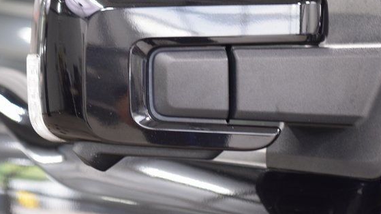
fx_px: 1273
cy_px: 77
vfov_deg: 9.6
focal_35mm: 126
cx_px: 190
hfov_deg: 17.0
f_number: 2.8
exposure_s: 1/50
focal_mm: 70
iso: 1600
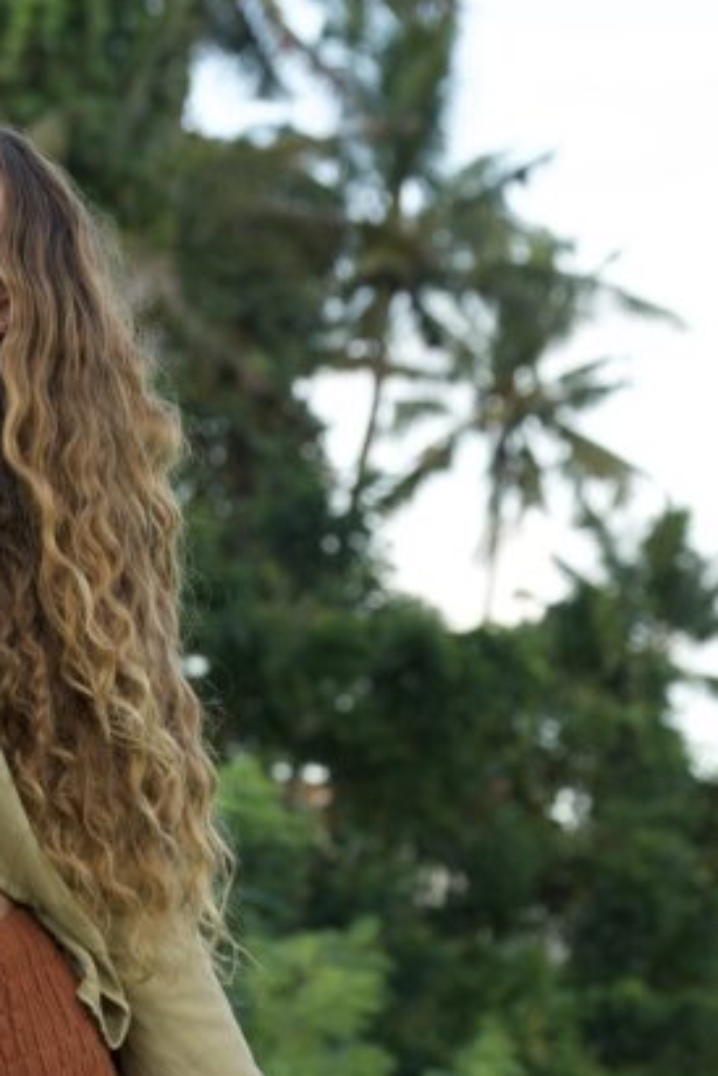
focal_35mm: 187
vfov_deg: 10.9
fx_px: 5594
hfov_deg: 7.3
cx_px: -113
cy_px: 966
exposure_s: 1/160
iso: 125
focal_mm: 64
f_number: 4
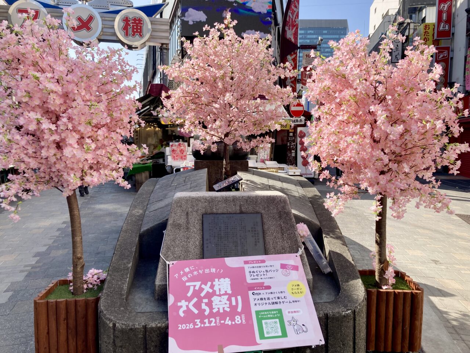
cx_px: 235
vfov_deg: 49.7
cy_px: 176
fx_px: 380
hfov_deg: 63.4
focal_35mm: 28
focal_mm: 3.99
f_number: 1.8
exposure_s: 1/979
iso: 20
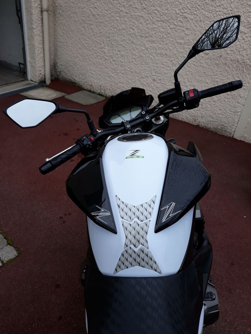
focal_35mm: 27
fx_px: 261
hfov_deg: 51.4
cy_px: 167
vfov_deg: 65.3
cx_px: 126
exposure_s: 1/510
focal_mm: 3.71
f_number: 1.7
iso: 40
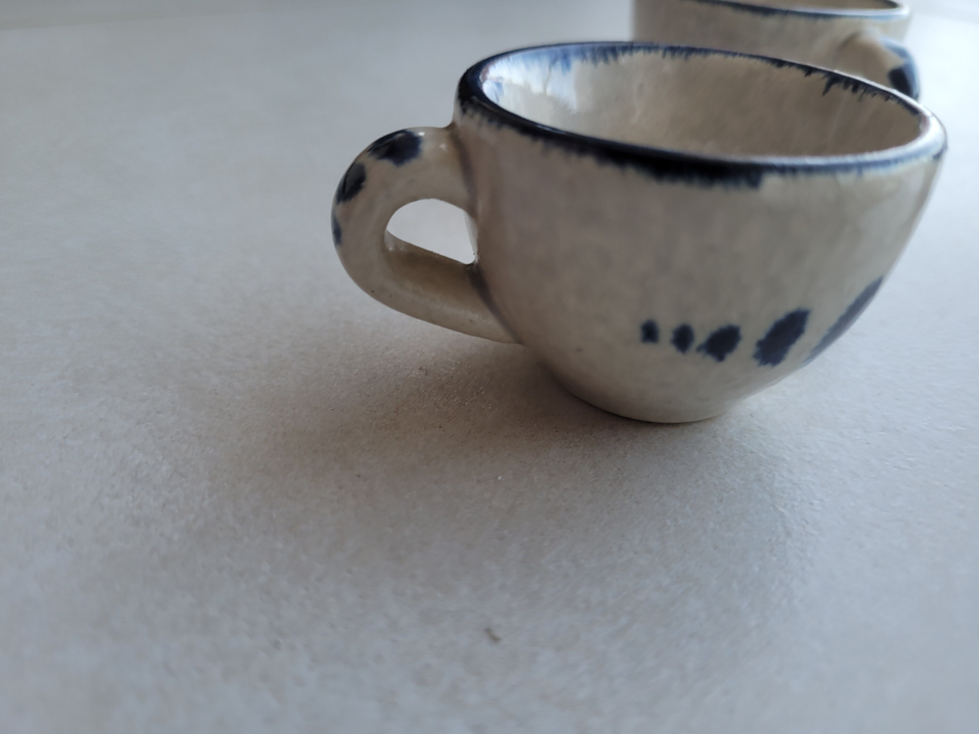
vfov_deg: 53.1
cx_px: 490
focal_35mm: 26
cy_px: 367
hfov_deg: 67.3
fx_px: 735
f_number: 1.8
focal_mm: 5.4
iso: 64
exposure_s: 1/100
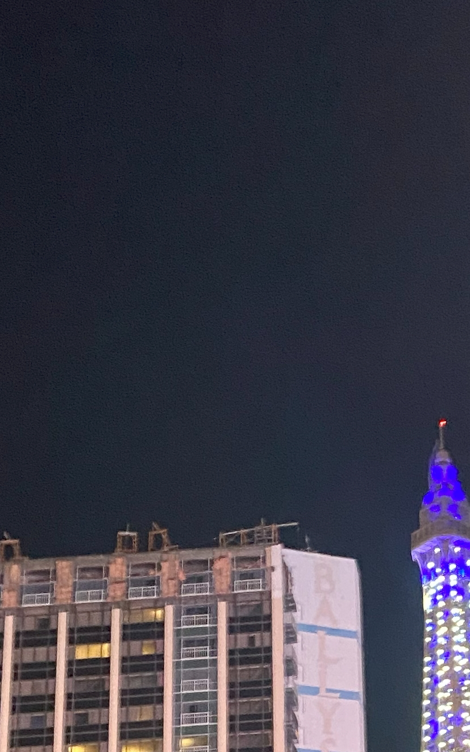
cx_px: 518
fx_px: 1721
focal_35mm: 84
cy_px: 774
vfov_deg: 23.5
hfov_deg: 15.2
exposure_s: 1/32
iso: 640
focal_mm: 4.25
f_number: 1.8
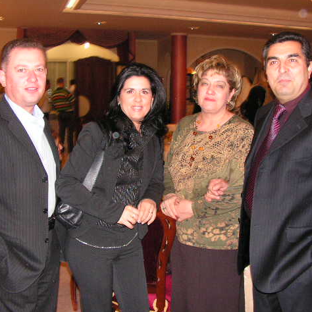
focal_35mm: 43
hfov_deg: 39.1
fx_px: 438
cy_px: 157
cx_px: 175
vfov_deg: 39.2
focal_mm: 6
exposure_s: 1/40
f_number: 3.2
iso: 200
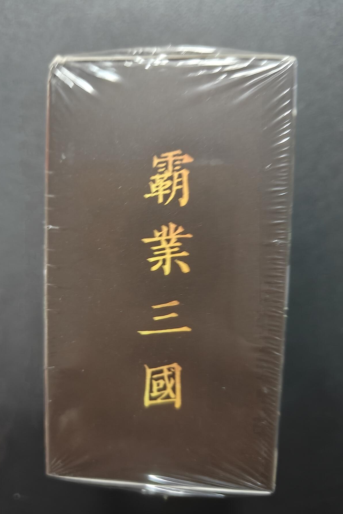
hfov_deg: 51.3
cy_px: 257
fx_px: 357
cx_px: 167
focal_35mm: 25
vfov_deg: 71.5
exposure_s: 1/33
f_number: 1.8
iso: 1600
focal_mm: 5.59
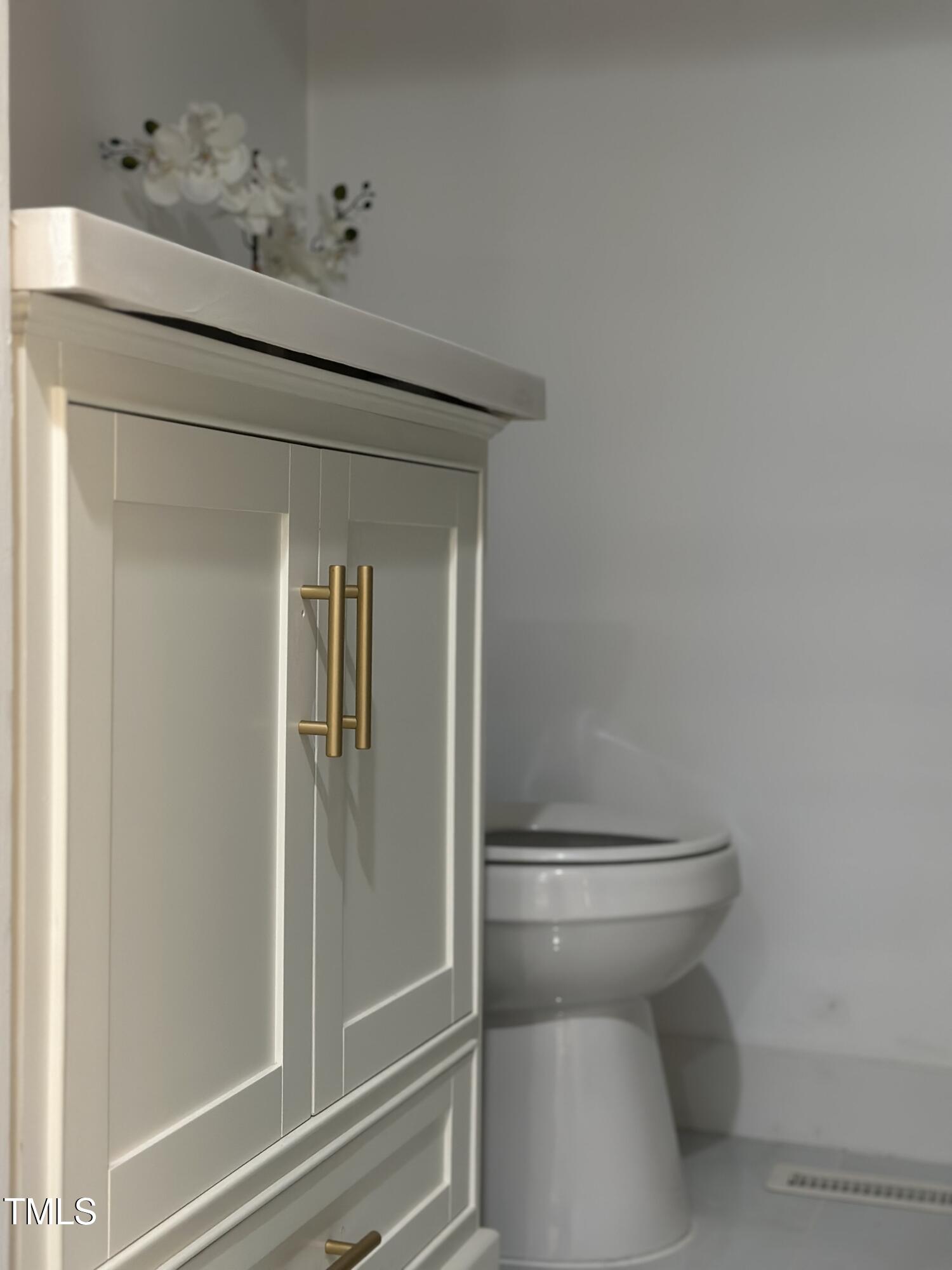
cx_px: 476
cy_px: 635
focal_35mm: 48
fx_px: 1760
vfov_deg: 39.7
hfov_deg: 30.3
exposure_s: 1/60
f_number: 1.78
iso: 250
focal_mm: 6.86
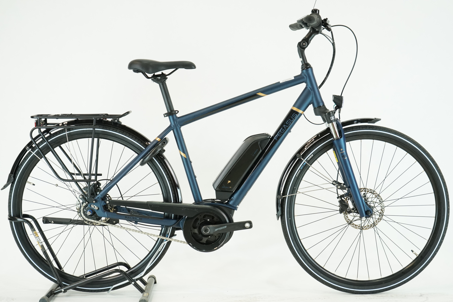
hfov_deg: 29.7
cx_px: 226
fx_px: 856
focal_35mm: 68
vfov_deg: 20.0
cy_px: 151
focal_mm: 68
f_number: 5.6
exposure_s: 1/200
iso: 2000
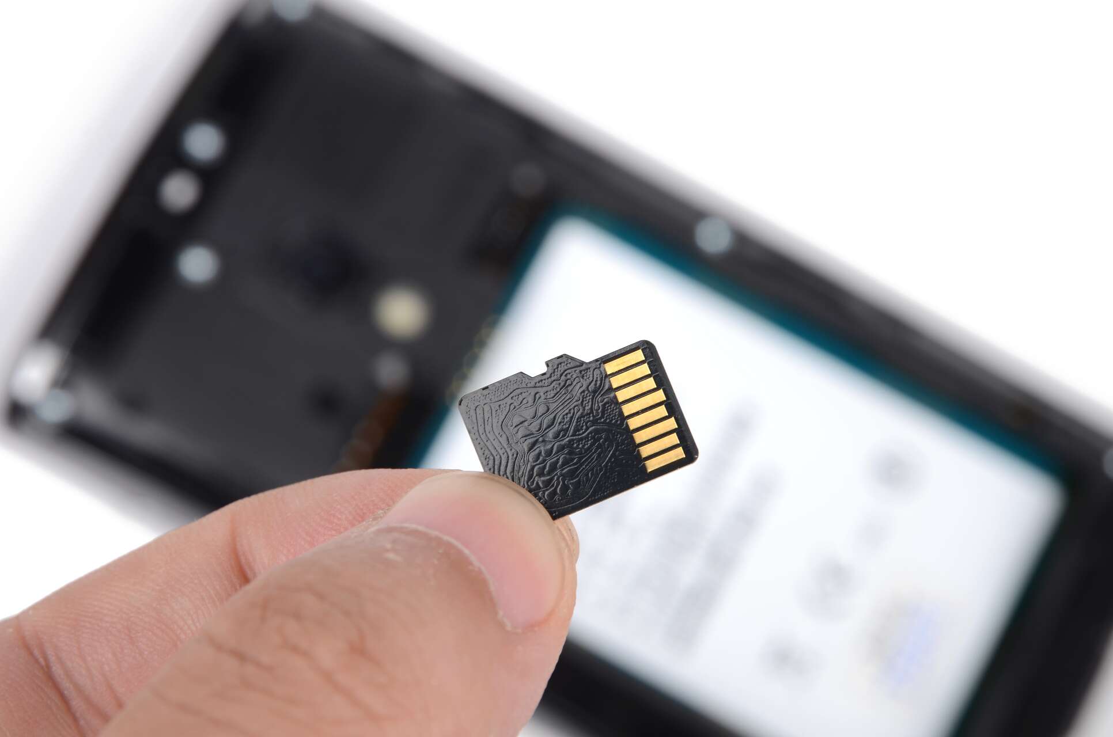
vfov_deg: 10.7
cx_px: 556
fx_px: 3934
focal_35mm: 128
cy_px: 368
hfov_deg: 16.1
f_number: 13
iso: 100
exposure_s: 1/125
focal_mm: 85
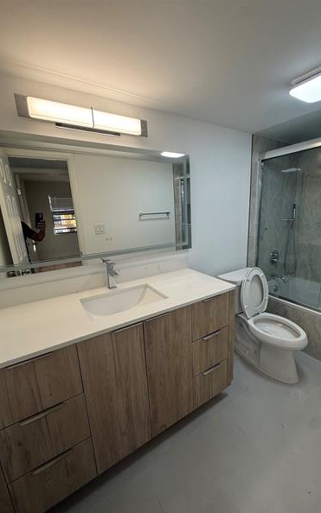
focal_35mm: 15
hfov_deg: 74.5
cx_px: 179
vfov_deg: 101.5
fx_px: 210
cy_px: 258
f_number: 2.2
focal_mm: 2.22
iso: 125
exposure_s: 1/120
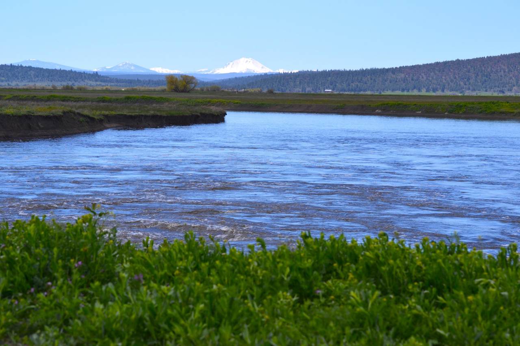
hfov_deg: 19.5
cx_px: 260
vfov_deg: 13.0
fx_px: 1516
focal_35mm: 105
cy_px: 173
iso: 100
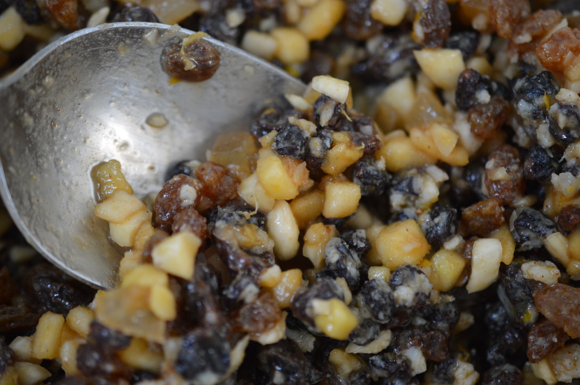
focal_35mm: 60
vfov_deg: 22.6
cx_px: 290
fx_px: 965
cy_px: 192
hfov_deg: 33.4
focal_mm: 40
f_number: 3
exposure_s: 1/60
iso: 800
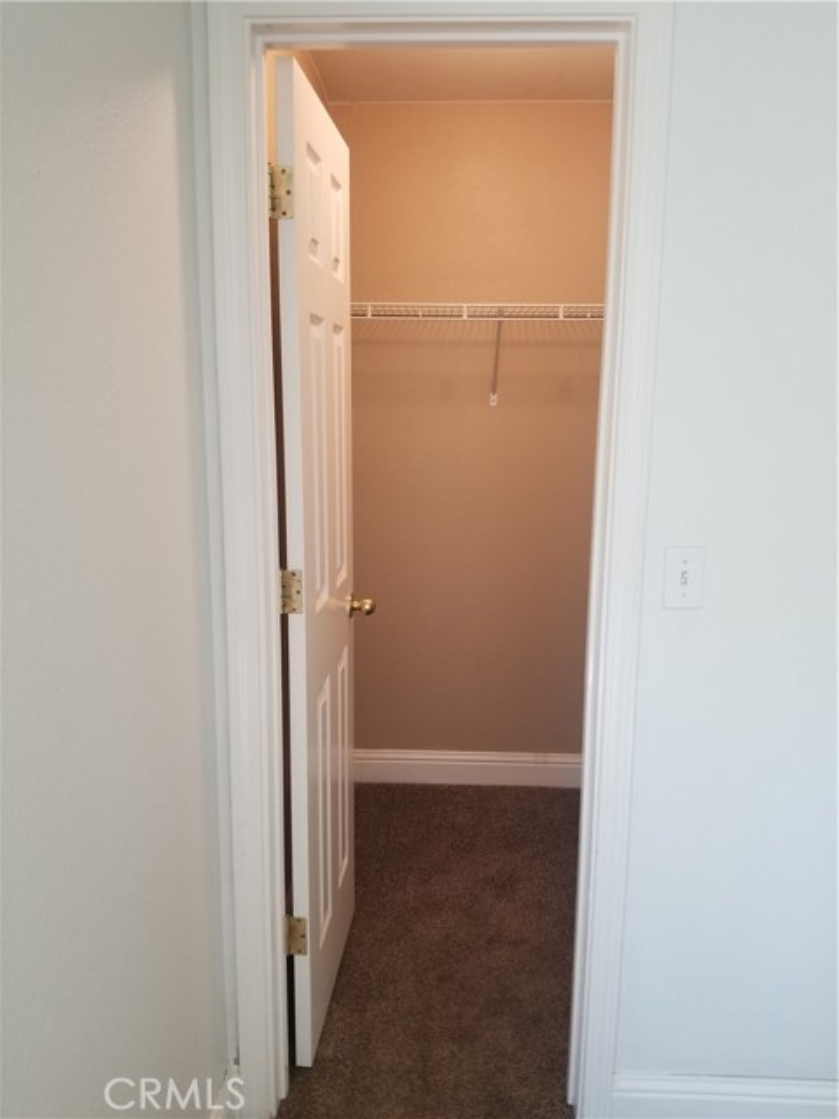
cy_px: 560
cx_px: 420
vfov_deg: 67.3
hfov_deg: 53.1
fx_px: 840
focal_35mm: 26
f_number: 1.7
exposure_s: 1/24
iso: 200
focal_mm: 4.3
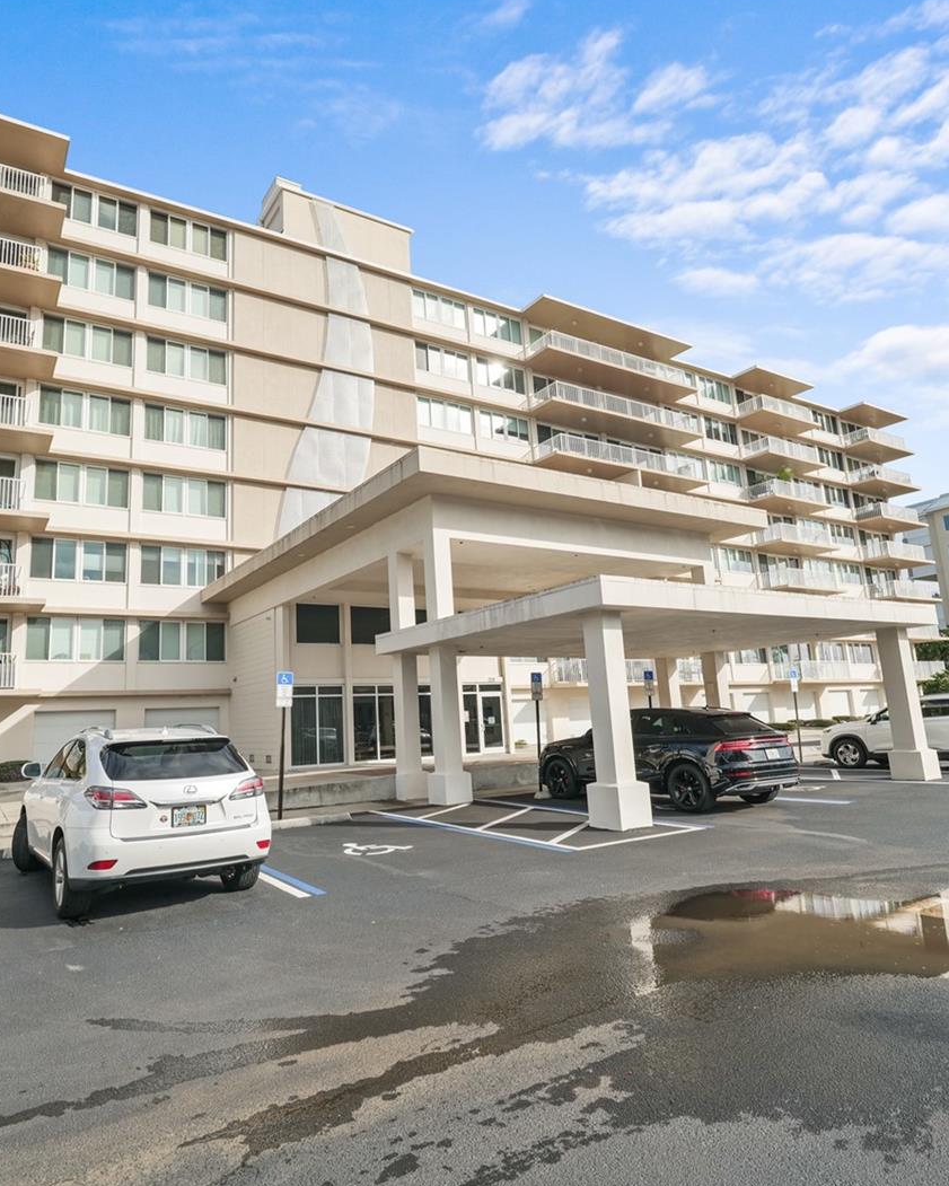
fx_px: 702
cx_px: 407
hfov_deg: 67.8
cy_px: 590
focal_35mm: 20
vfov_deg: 80.4
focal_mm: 14
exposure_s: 1/200
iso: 100
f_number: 8
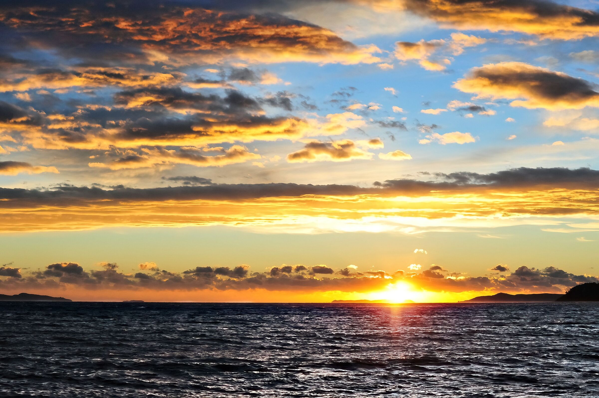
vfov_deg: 19.4
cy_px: 199
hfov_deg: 28.9
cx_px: 300
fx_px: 1164
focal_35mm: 70
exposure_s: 1/2500
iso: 2500
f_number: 7.1
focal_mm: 70
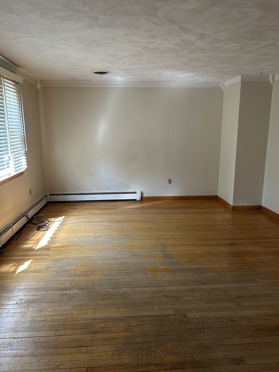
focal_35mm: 26
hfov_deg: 53.1
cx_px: 140
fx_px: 279
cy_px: 186
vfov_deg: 67.3
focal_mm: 5.7
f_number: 1.5
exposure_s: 1/60
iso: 80
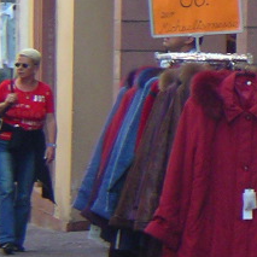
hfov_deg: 4.2
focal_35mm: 415
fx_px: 3486
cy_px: 65
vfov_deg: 4.2
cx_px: 544
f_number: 3.9
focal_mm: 16
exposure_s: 1/80
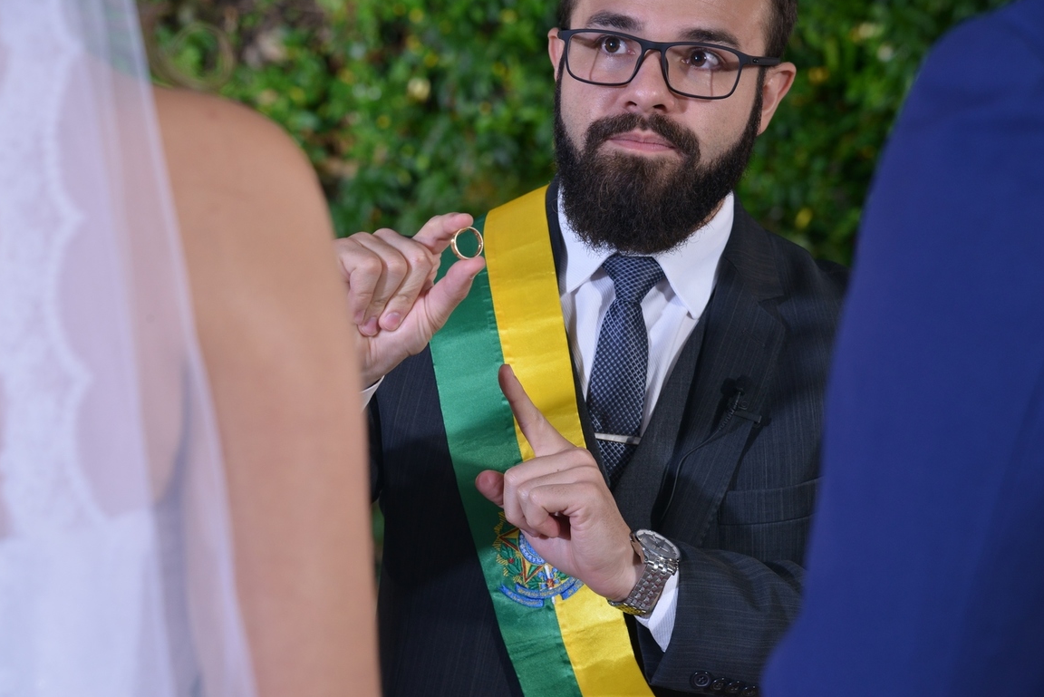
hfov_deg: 16.4
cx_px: 519
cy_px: 358
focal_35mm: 125
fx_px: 3626
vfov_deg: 11.0
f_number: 8
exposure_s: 1/80
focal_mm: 120
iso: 800
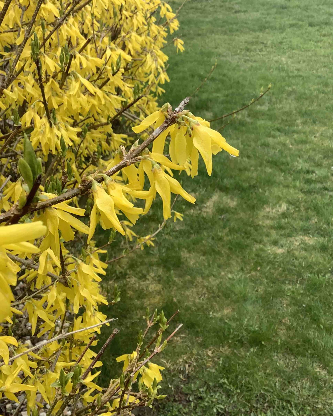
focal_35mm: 41
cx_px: 176
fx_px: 505
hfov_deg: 36.5
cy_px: 205
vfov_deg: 44.8
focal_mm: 3.3
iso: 25
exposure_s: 1/272
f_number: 2.4
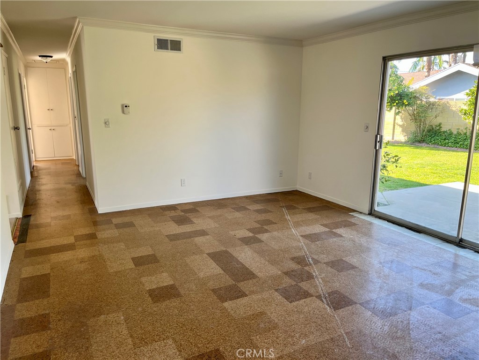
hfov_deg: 67.3
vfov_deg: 53.1
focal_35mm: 26
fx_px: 360
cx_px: 240
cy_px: 180
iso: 50
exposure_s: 1/153
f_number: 1.6
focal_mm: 5.1
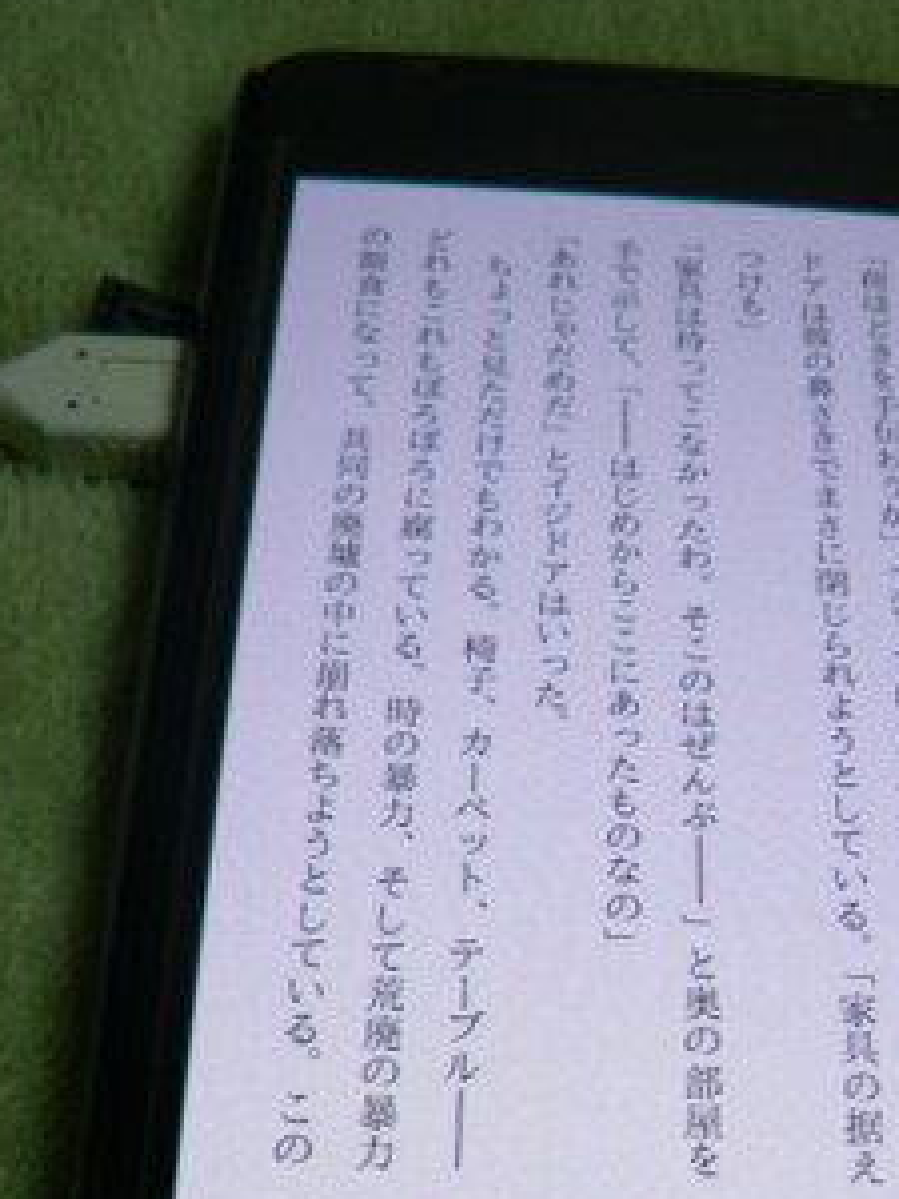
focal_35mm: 54
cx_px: 627
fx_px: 1870
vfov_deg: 34.9
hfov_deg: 26.8
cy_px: 871
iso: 150
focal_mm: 6
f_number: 2.8
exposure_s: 1/30
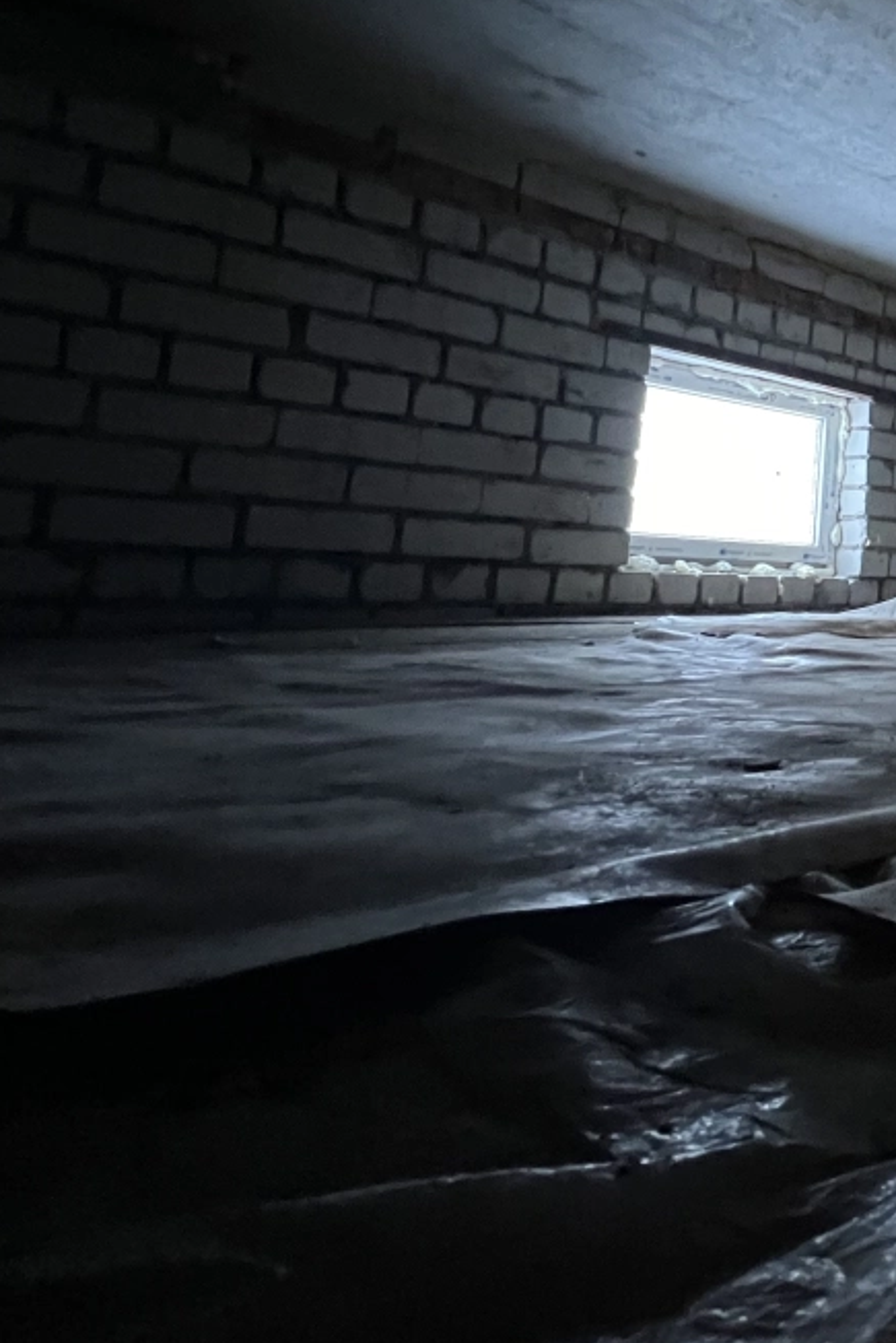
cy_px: 479
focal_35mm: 26
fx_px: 970
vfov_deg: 68.0
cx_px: 1256
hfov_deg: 31.9
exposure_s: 1/25
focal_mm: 1.57
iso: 1000
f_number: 1.8
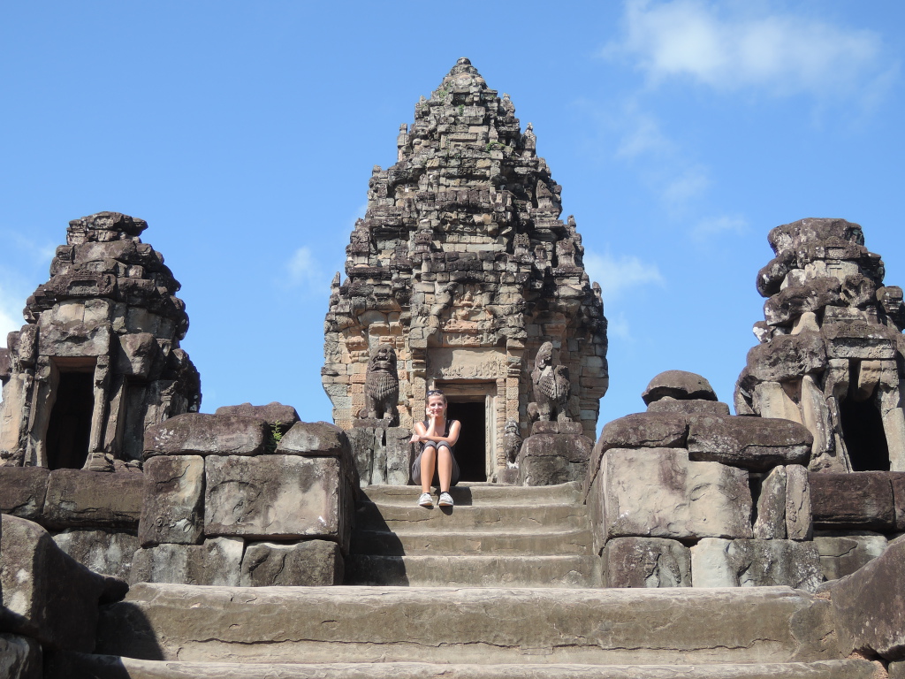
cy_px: 340
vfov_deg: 32.2
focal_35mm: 45
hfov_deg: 42.1
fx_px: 1176
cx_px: 452
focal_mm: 9.6
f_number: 3.7
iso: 80
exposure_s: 1/400
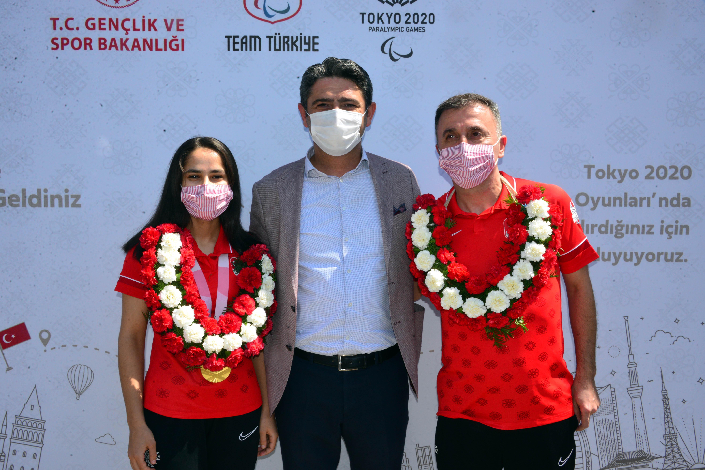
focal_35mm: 34
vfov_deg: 38.9
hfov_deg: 55.8
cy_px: 235
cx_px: 352
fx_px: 666
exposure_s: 1/200
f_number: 25
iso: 1250
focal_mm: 34
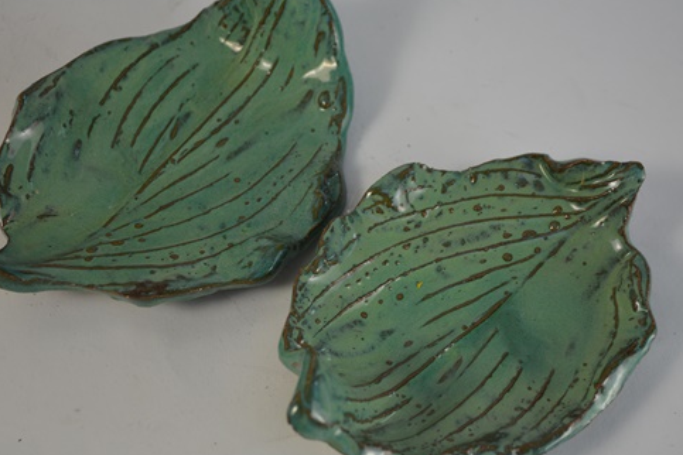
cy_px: 205
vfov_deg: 16.6
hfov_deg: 24.8
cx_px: 349
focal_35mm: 82
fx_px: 1556
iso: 400
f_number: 5.3
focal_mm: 44
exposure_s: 1/100
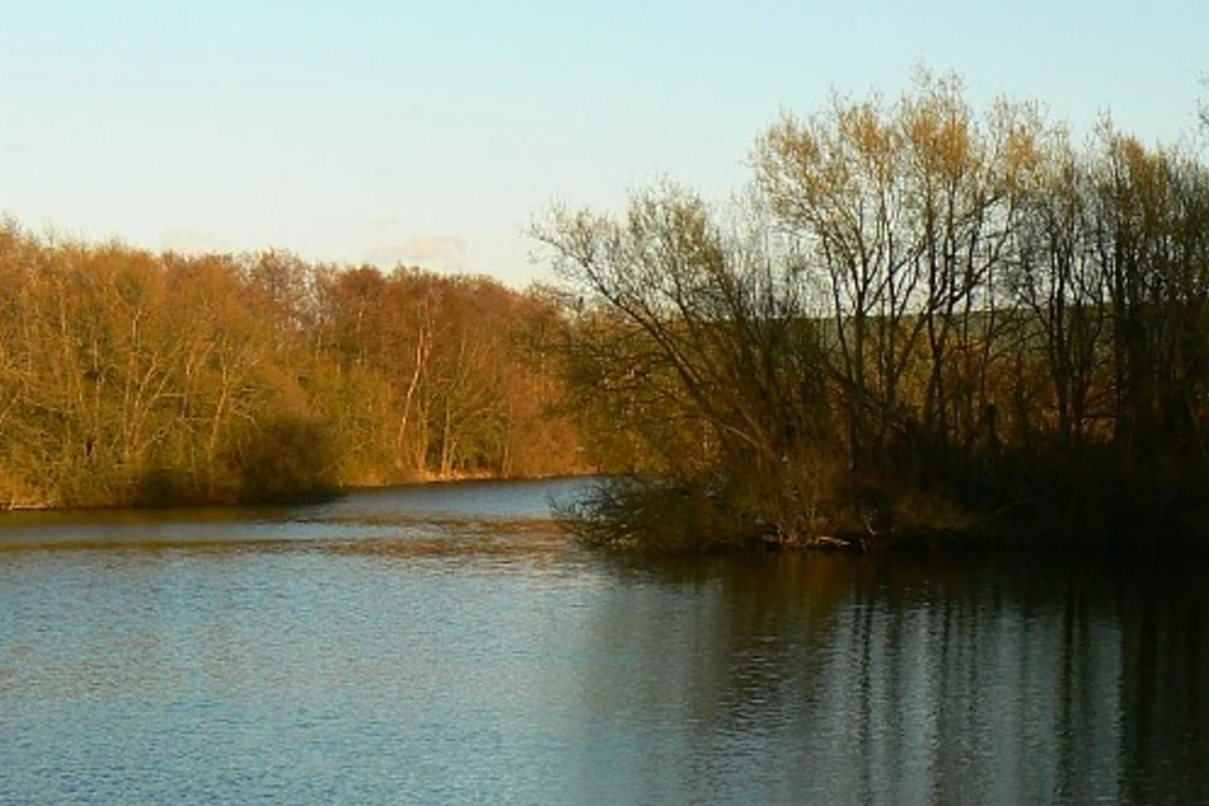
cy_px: 401
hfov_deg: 22.4
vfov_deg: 15.0
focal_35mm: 91
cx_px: 607
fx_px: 3056
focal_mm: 9.3
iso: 80
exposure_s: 1/80
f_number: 4
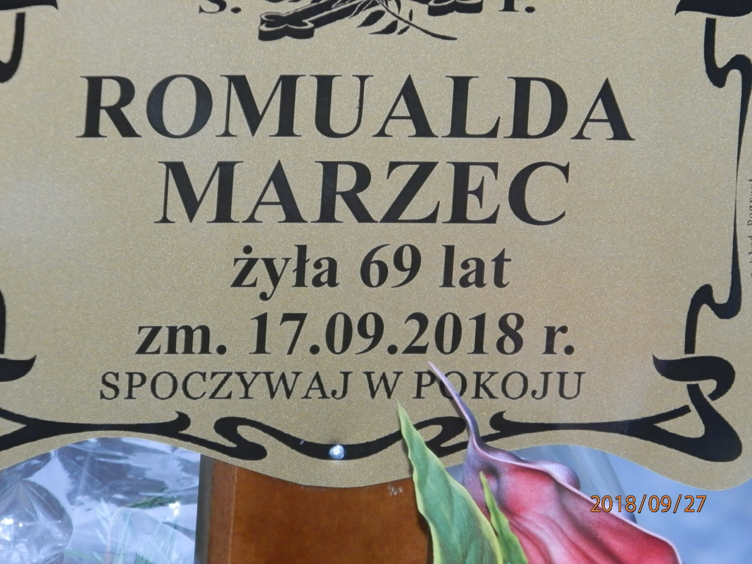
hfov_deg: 5.9
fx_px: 7278
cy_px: 282
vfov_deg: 4.4
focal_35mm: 335
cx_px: 376
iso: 500
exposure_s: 1/60
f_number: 5.6
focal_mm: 59.8
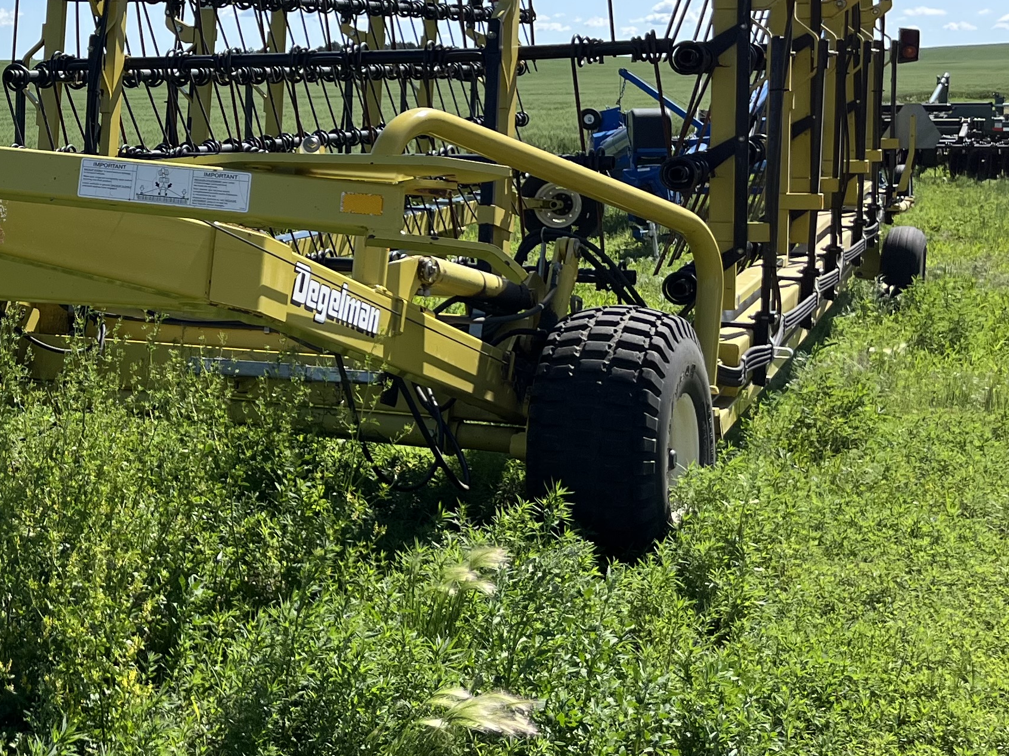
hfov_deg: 28.4
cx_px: -92
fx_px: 1807
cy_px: 198
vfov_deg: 23.4
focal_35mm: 62
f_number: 1.6
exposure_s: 1/3745
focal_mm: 5.1
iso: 50
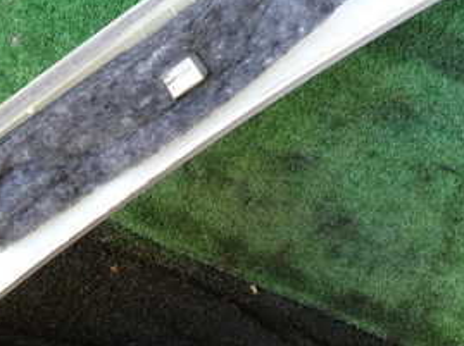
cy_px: 131
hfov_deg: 28.5
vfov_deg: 21.8
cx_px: 103
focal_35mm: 67
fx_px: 897
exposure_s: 1/60
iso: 160
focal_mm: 5.4
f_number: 2.3
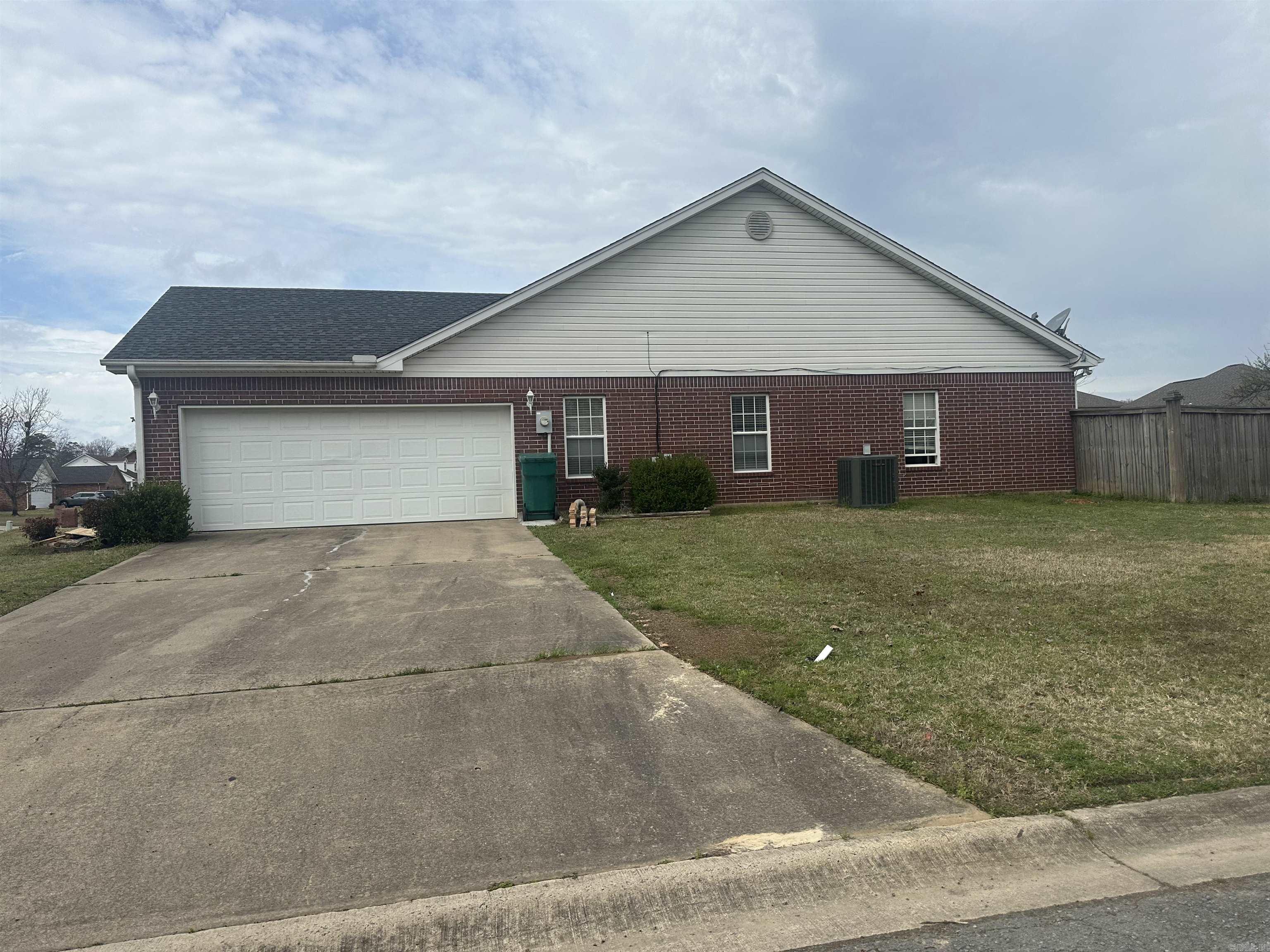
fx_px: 881
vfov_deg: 56.8
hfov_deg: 71.6
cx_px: 635
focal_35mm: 24
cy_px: 476
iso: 80
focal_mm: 6.86
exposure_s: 1/5263
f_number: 1.78
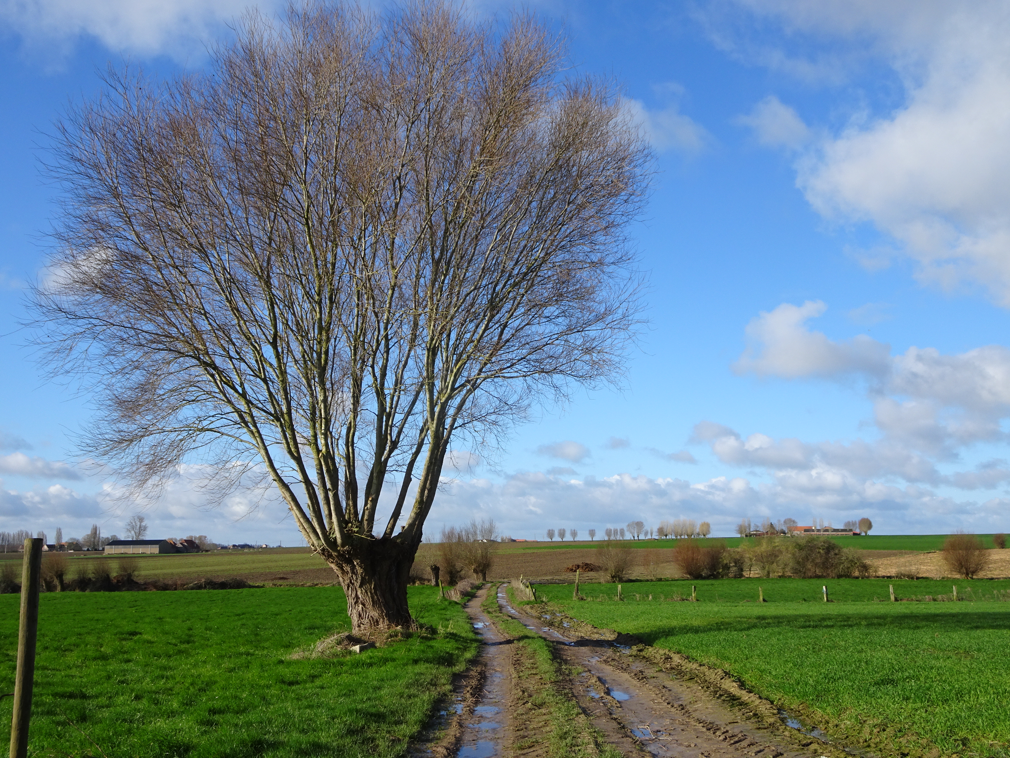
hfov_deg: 55.4
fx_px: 963
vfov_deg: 42.9
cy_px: 379
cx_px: 505
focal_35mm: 33
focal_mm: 5.61
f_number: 4
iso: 80
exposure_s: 1/640
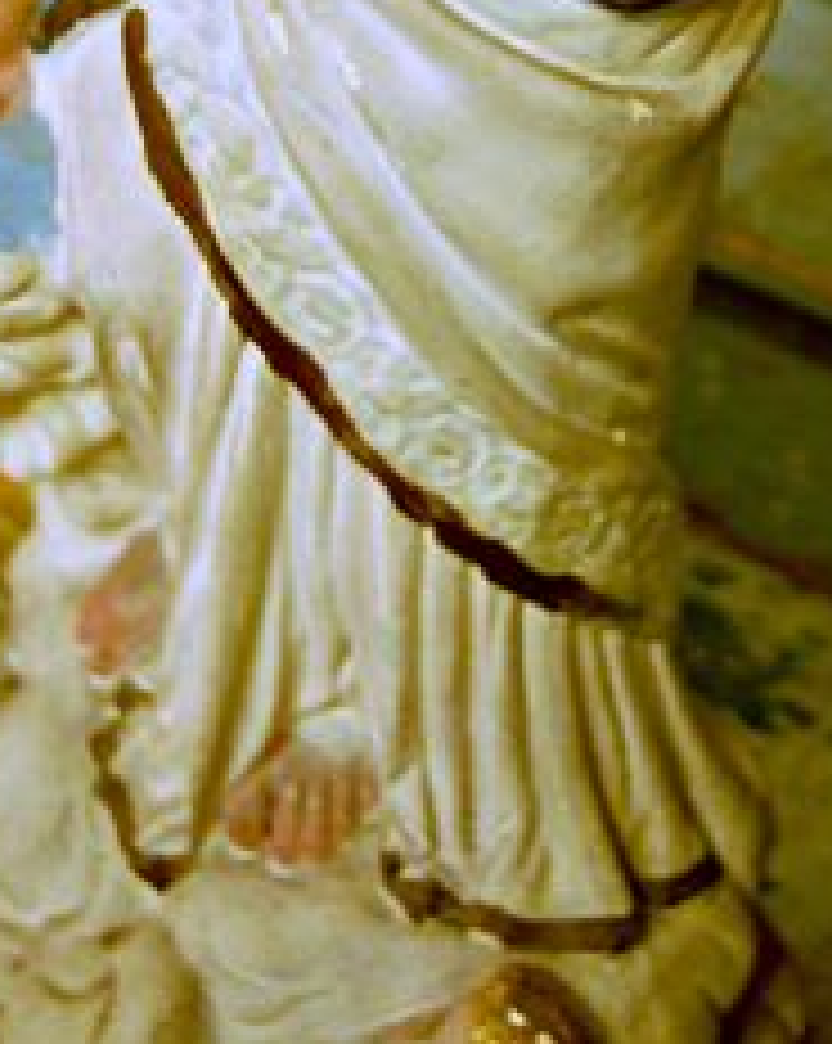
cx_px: 346
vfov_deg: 12.9
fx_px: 4503
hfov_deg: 10.6
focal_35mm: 146
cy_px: -234
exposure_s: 1/15
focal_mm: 32
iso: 800
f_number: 4.2
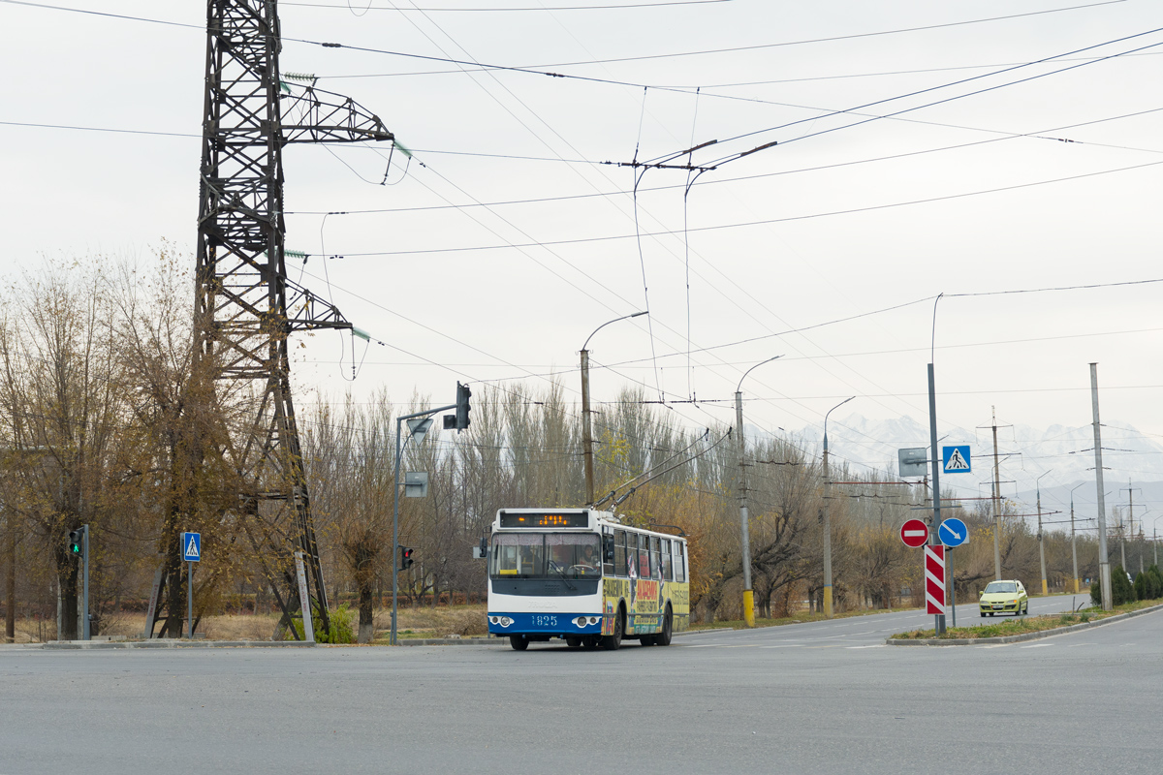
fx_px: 1938
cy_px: 388
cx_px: 582
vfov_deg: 22.6
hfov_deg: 33.4
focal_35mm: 60
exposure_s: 1/400
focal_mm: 40
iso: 200
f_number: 5.6
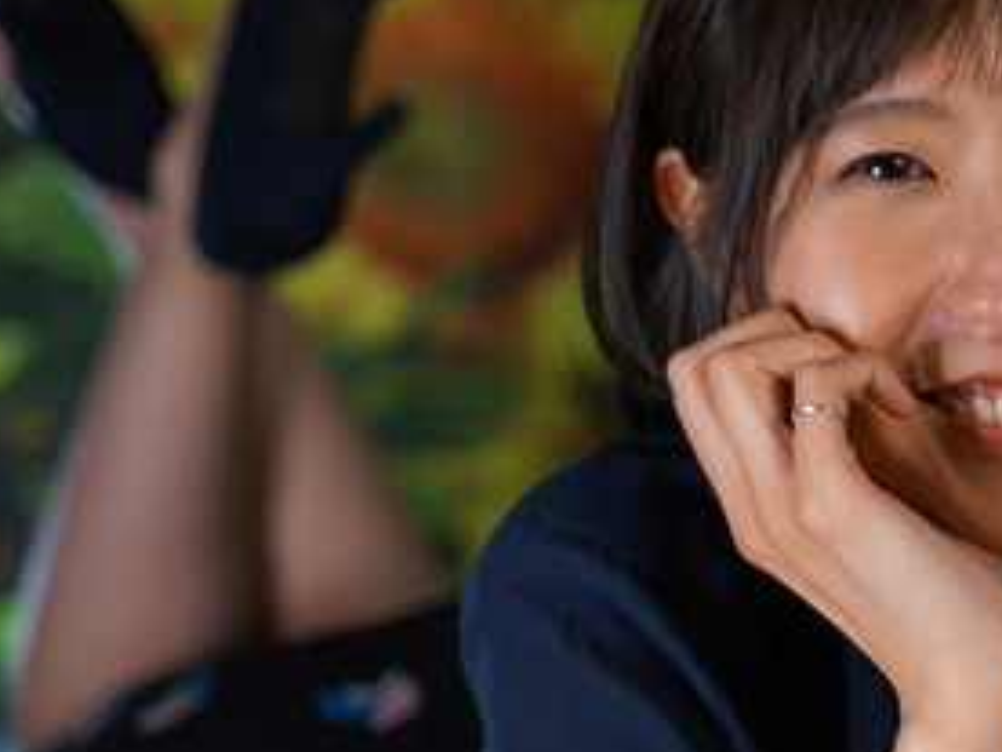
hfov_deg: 14.3
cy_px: 623
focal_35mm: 136
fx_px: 3937
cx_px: 929
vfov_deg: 10.9
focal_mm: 61
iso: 100
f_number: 2.8
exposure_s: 1/50
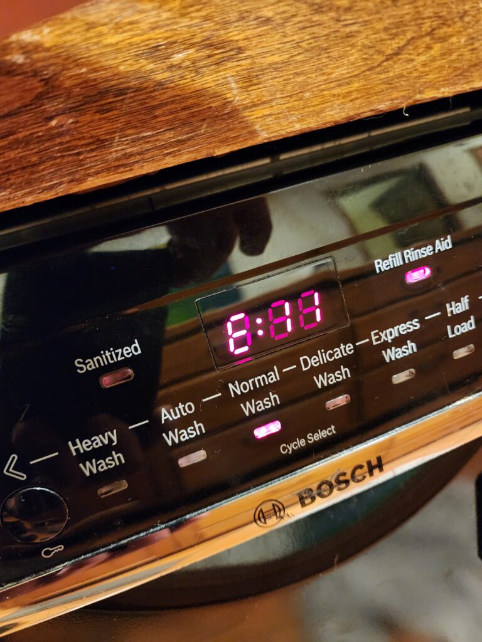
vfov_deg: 73.9
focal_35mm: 23
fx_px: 427
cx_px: 241
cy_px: 321
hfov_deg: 58.9
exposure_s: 1/24
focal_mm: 6.4
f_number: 1.8
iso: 1600
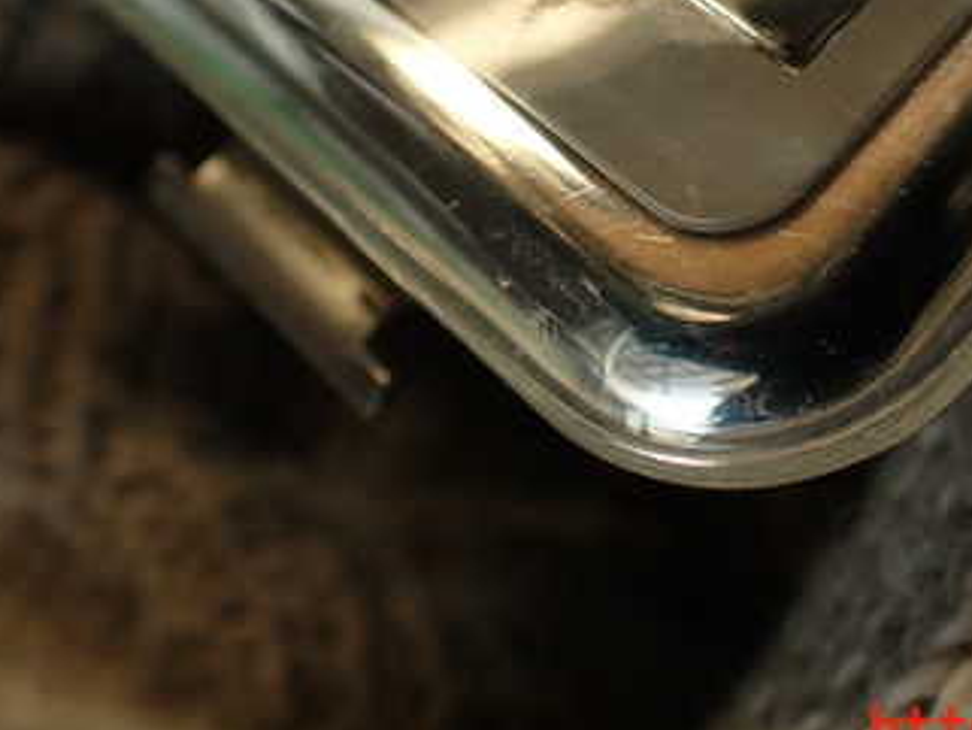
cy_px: 91
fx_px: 1573
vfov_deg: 25.4
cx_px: 645
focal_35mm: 56
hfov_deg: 34.0
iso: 100
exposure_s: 1/60
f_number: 2.3
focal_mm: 5.4
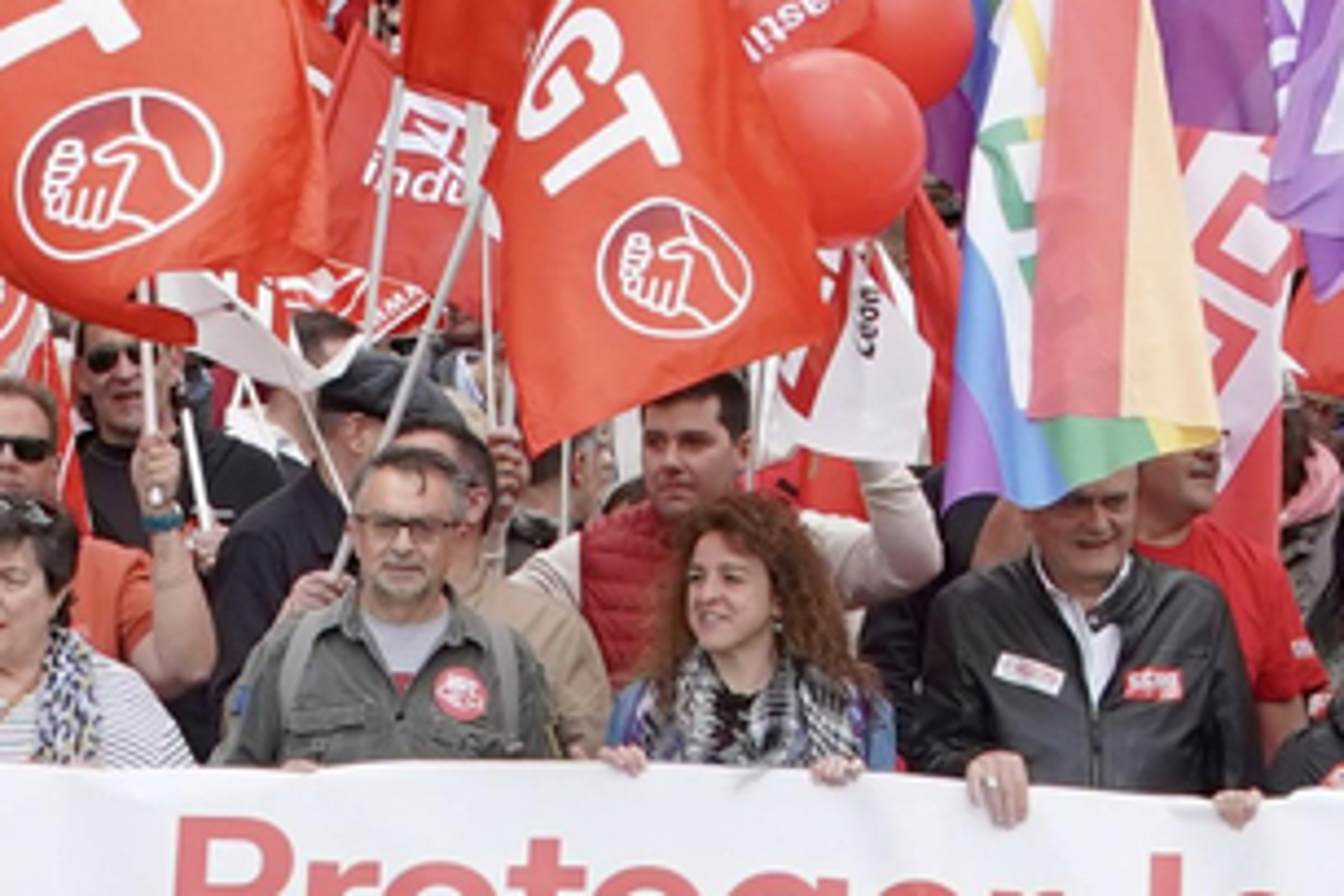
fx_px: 17060
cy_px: 1645
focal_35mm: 457
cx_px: 193
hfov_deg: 4.5
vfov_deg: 3.0
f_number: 9
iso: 1000
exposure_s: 1/640
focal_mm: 70
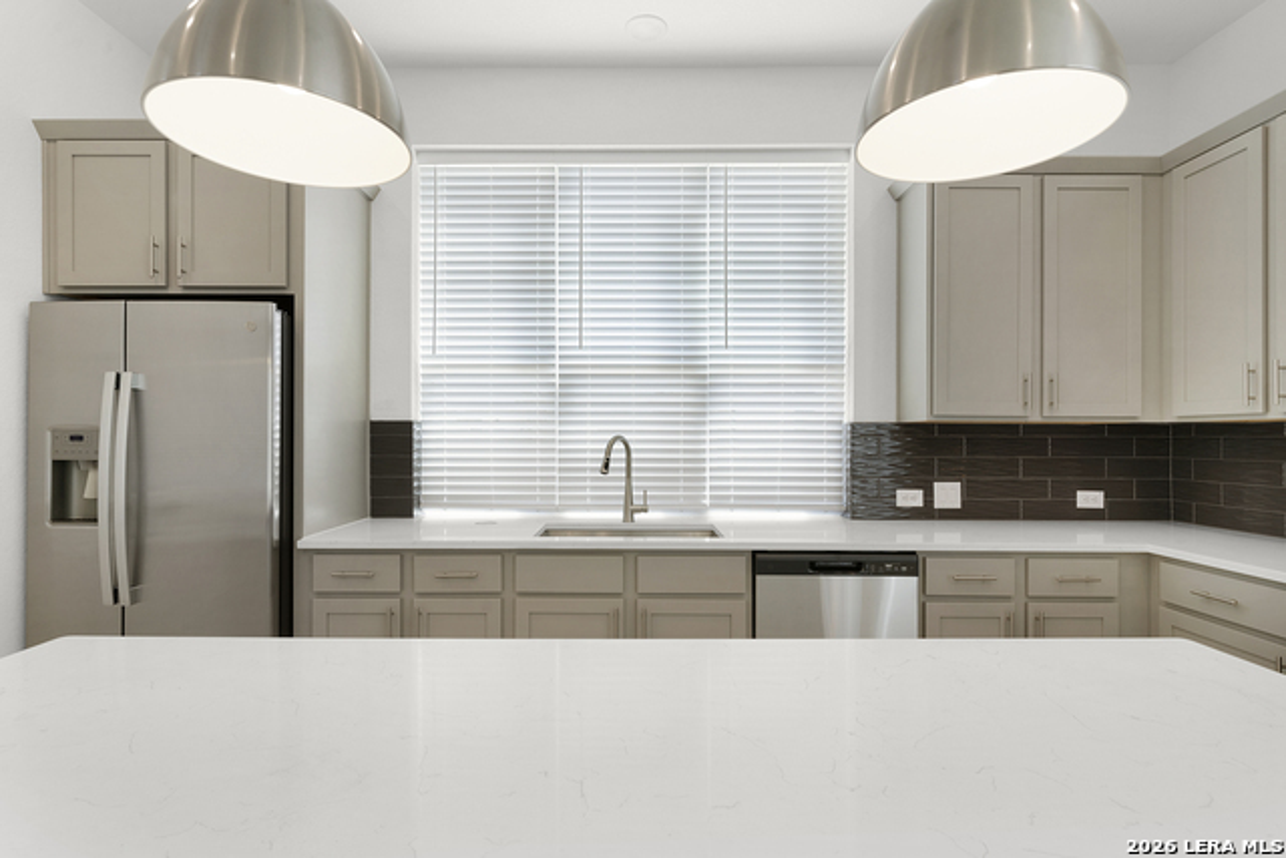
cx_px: 643
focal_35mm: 17
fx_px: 607
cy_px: 429
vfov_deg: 70.5
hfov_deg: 93.3
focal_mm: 17
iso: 100
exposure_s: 1/10
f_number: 9
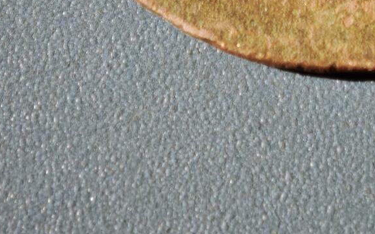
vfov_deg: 3.6
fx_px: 3669
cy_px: -311
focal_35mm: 359
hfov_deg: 5.8
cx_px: 357
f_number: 2
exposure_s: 1/100
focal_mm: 9
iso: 320
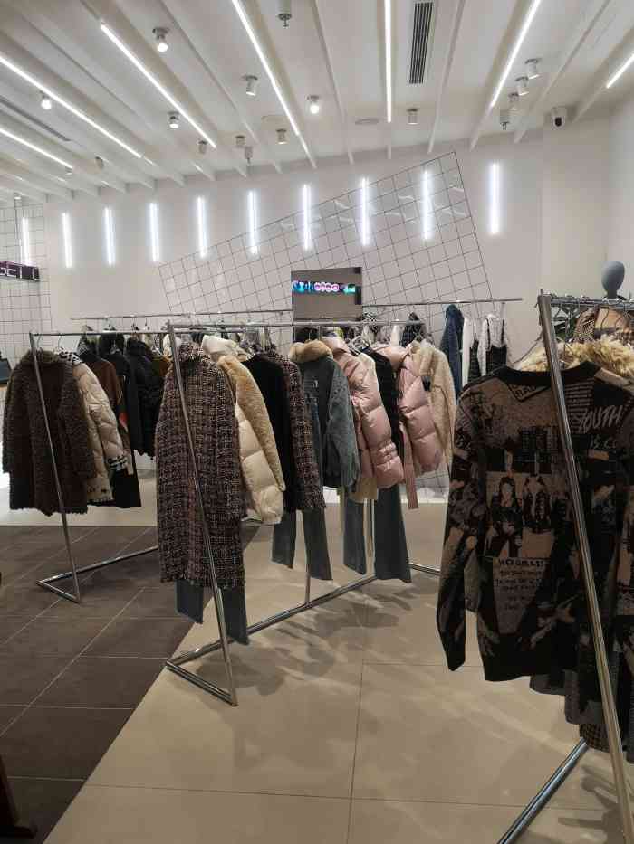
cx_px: 317
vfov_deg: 65.3
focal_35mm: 27
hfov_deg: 51.4
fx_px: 659
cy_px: 422
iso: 80
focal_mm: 3.95
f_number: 1.8
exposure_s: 1/100
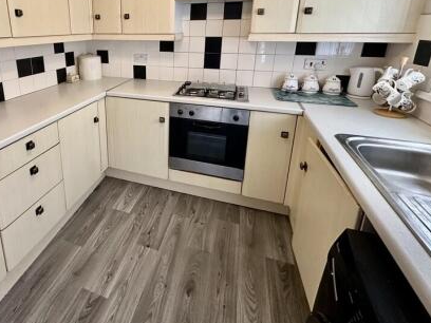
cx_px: 145
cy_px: 97
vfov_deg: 63.5
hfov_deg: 79.2
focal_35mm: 20
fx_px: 249
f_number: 2.2
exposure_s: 1/100
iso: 320
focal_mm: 2.22
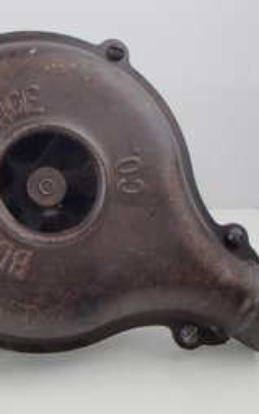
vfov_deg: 38.2
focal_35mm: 53
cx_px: 32
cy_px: 208
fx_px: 598
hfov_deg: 23.9
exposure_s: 1/160
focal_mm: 6.64
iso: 200
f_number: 4.7
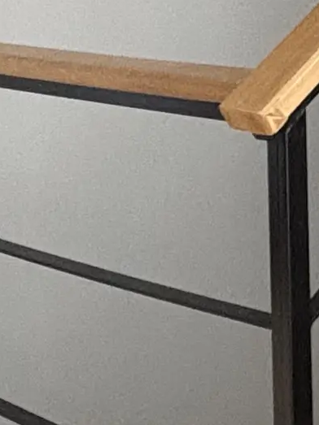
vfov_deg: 17.3
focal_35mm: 108
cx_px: 382
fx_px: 1328
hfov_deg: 13.3
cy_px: -106
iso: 800
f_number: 2.2
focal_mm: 2.22
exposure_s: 1/60
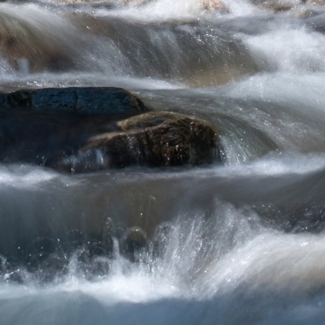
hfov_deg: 4.6
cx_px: 77
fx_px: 4026
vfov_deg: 4.6
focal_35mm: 379
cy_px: -130
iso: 100
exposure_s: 1/2
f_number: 14
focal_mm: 95
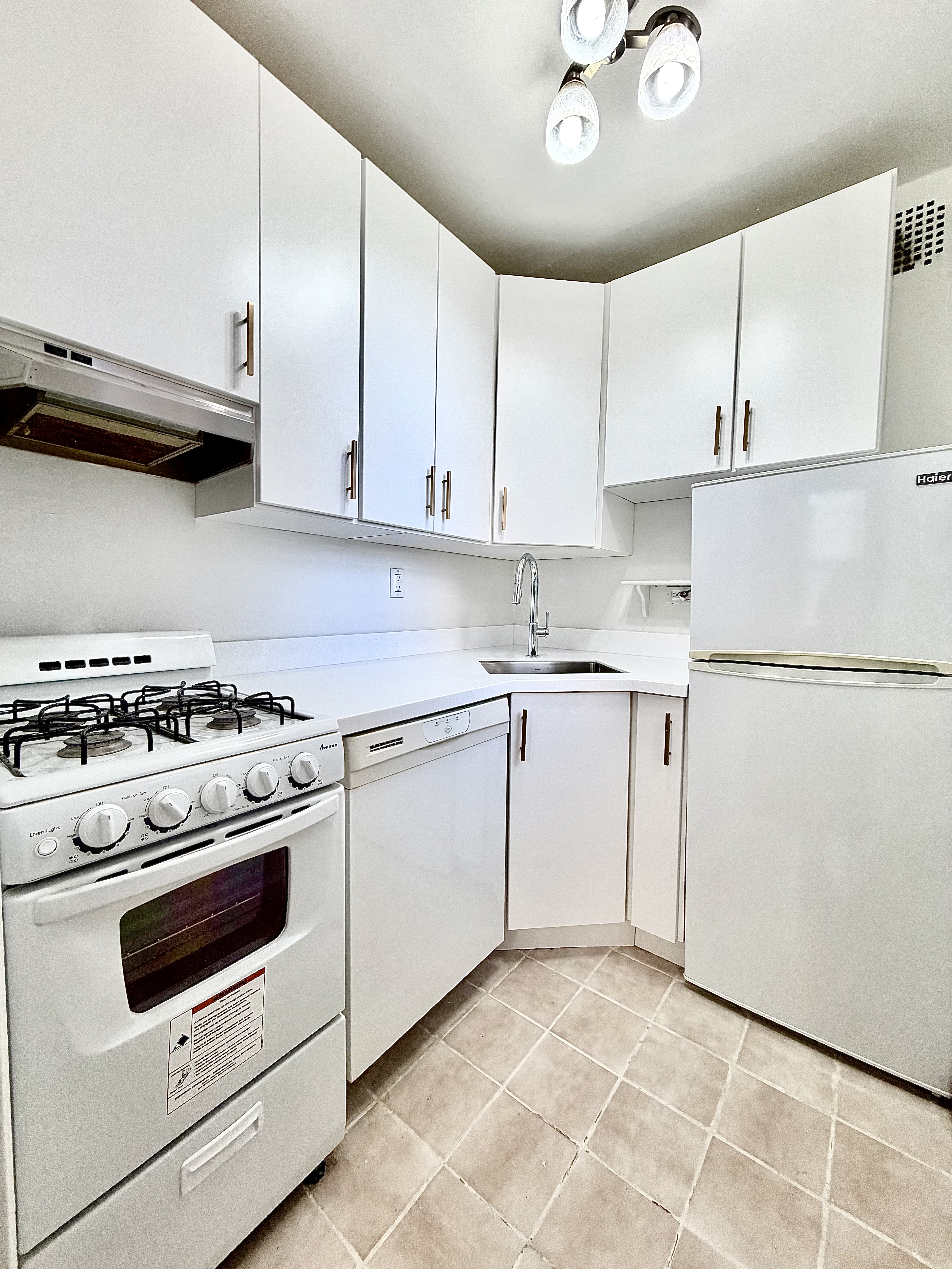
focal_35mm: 14
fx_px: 513
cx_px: 476
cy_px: 634
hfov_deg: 85.7
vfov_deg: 102.1
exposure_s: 1/120
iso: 125
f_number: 2.2
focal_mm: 2.22
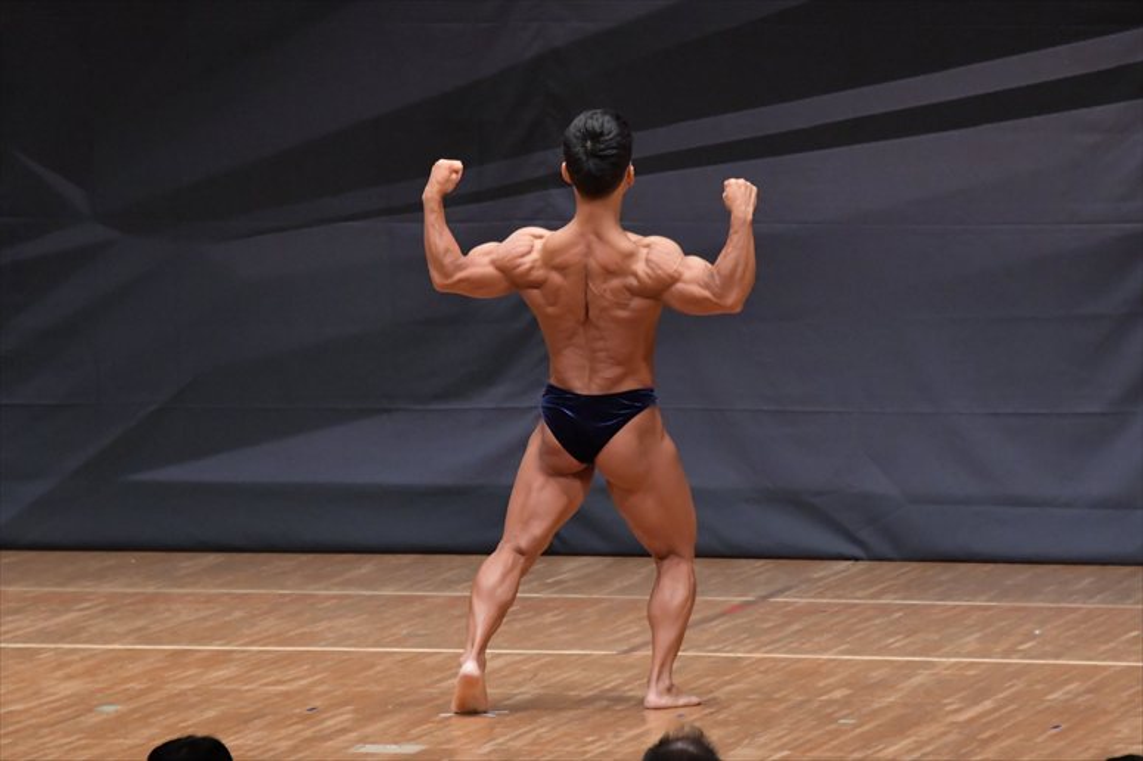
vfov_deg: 4.8
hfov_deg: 7.2
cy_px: 380
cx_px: 572
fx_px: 9044
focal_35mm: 285
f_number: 5.6
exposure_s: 1/400
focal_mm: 190
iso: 6400
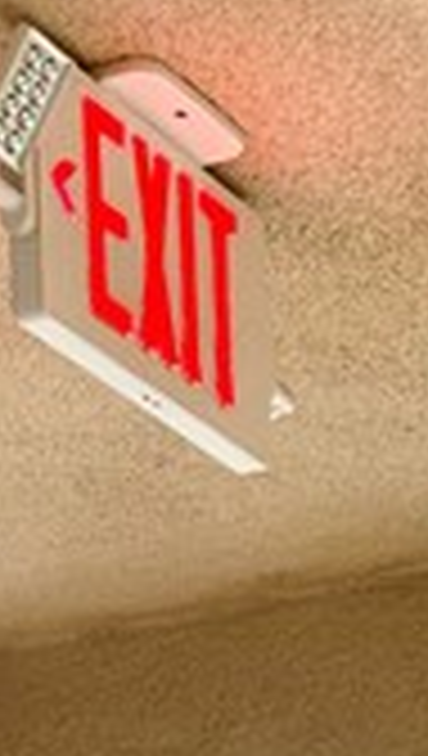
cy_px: 1854
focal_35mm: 159
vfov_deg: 11.2
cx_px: 739
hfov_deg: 7.5
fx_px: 3195
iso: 64
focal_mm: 6.86
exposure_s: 1/172
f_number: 1.78
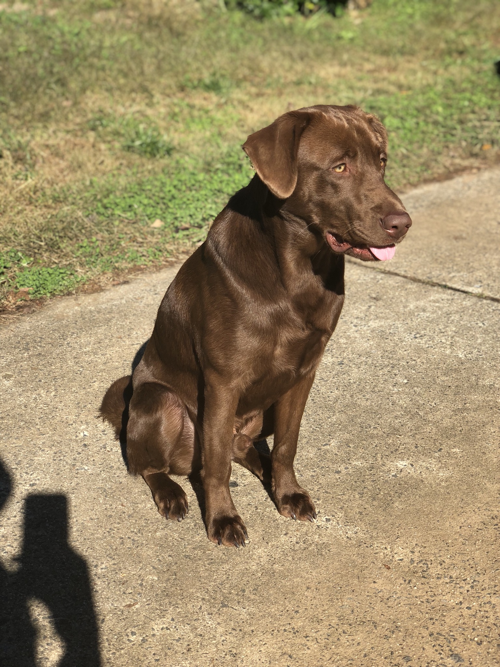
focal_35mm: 52
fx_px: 1001
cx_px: 250
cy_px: 334
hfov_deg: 28.0
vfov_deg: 36.8
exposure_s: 1/695
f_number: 2.4
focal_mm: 6
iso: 16
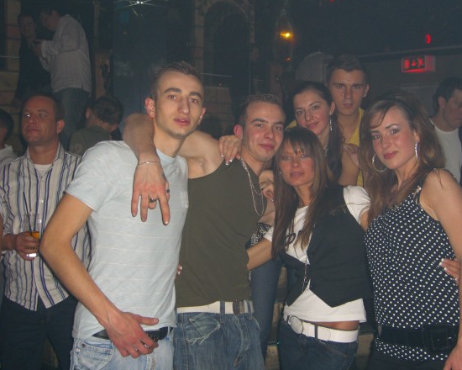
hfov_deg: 38.0
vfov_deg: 30.8
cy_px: 182
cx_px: 247
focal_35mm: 49
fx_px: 670
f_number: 3.1
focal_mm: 9.5
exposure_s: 1/60
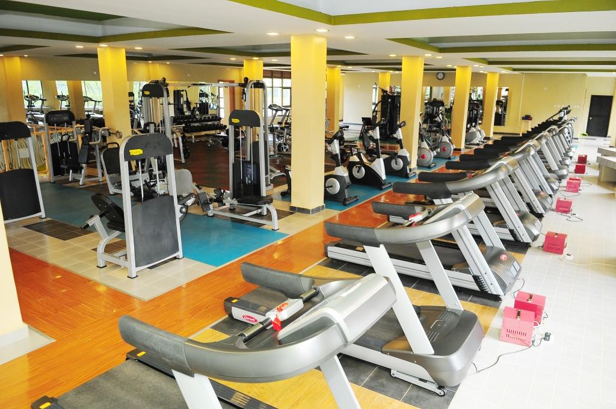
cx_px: 308
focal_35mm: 26
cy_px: 204
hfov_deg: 70.5
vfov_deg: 50.3
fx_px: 436
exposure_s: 1/60
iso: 500
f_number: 5.6
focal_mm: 17
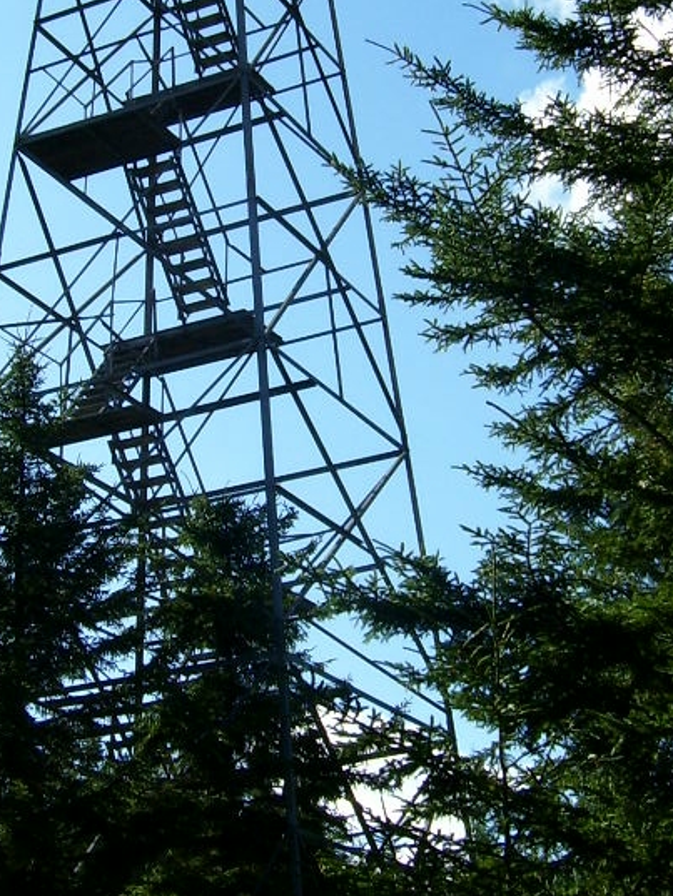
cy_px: 354
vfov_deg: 25.6
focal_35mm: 76
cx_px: 306
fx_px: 1969
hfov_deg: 19.4
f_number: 4.8
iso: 80
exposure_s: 1/500
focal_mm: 5.6
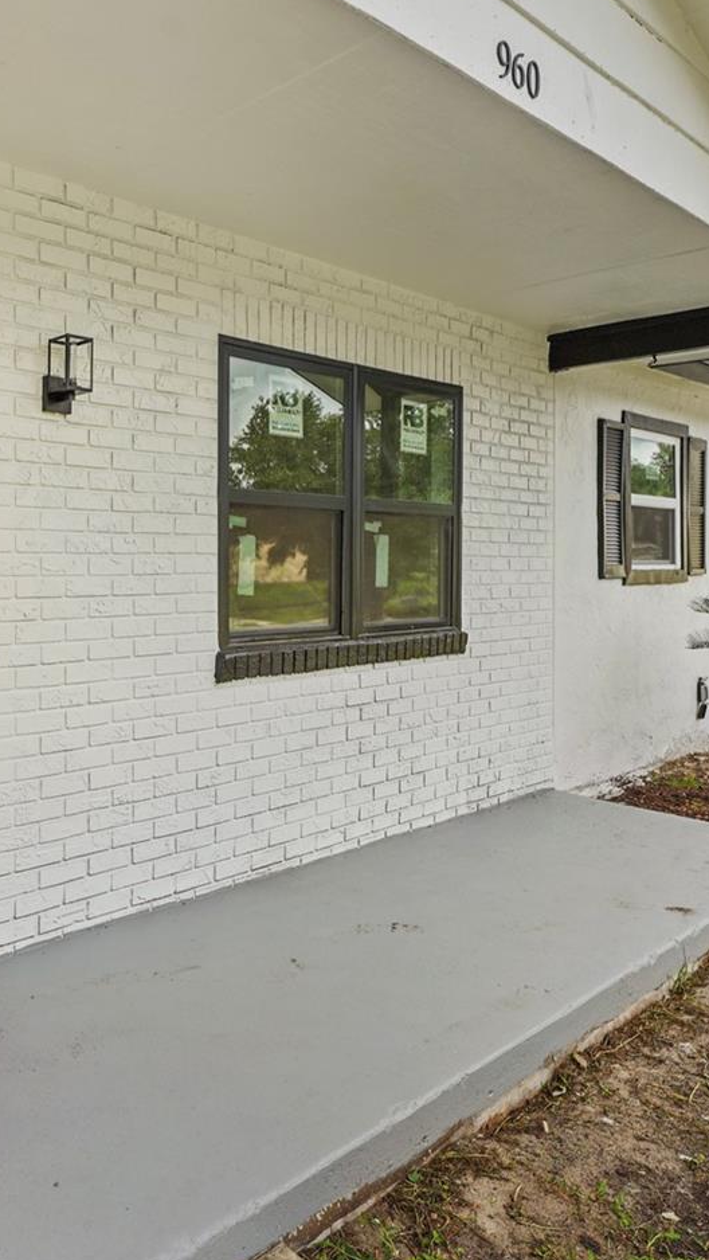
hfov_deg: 40.6
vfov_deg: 73.9
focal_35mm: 25
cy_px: 587
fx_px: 835
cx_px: 8
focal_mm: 14
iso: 100
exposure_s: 1/100
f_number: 8
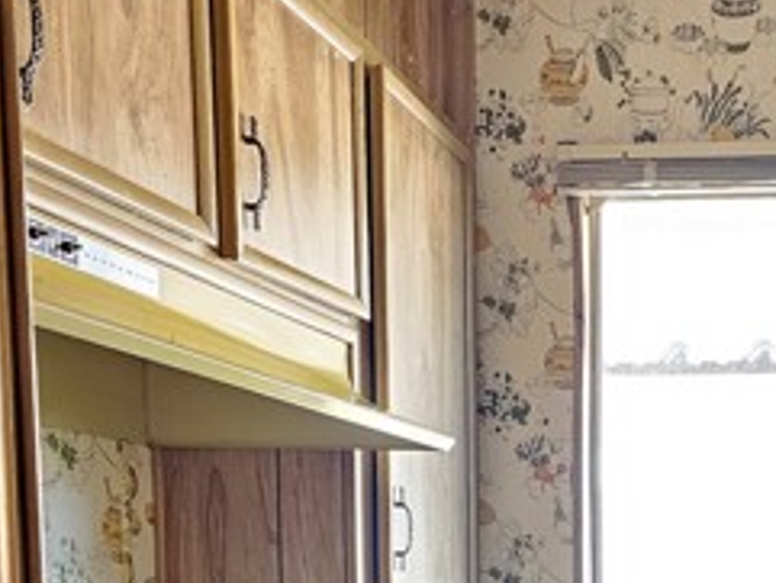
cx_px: 760
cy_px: 731
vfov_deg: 21.9
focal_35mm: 61
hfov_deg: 29.7
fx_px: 1368
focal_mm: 6.3
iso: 800
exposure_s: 1/120
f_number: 1.7
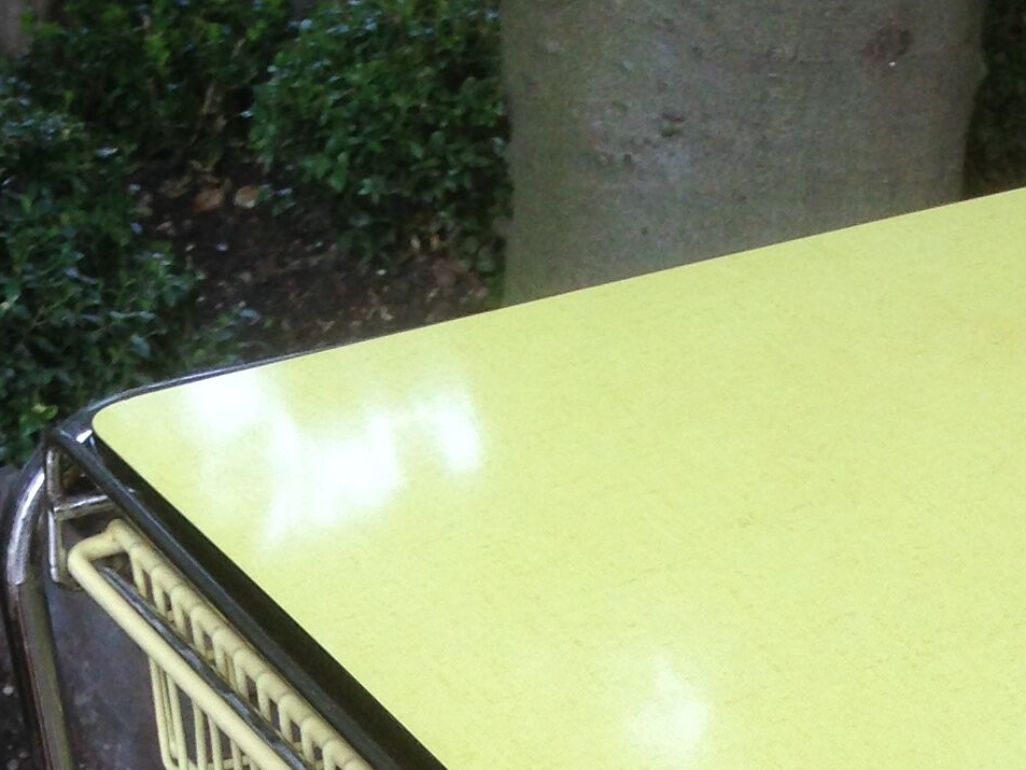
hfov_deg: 17.2
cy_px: 1637
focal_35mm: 113
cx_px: 931
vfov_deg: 11.5
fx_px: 3350
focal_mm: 4.12
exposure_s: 1/134
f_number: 2.4
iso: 50
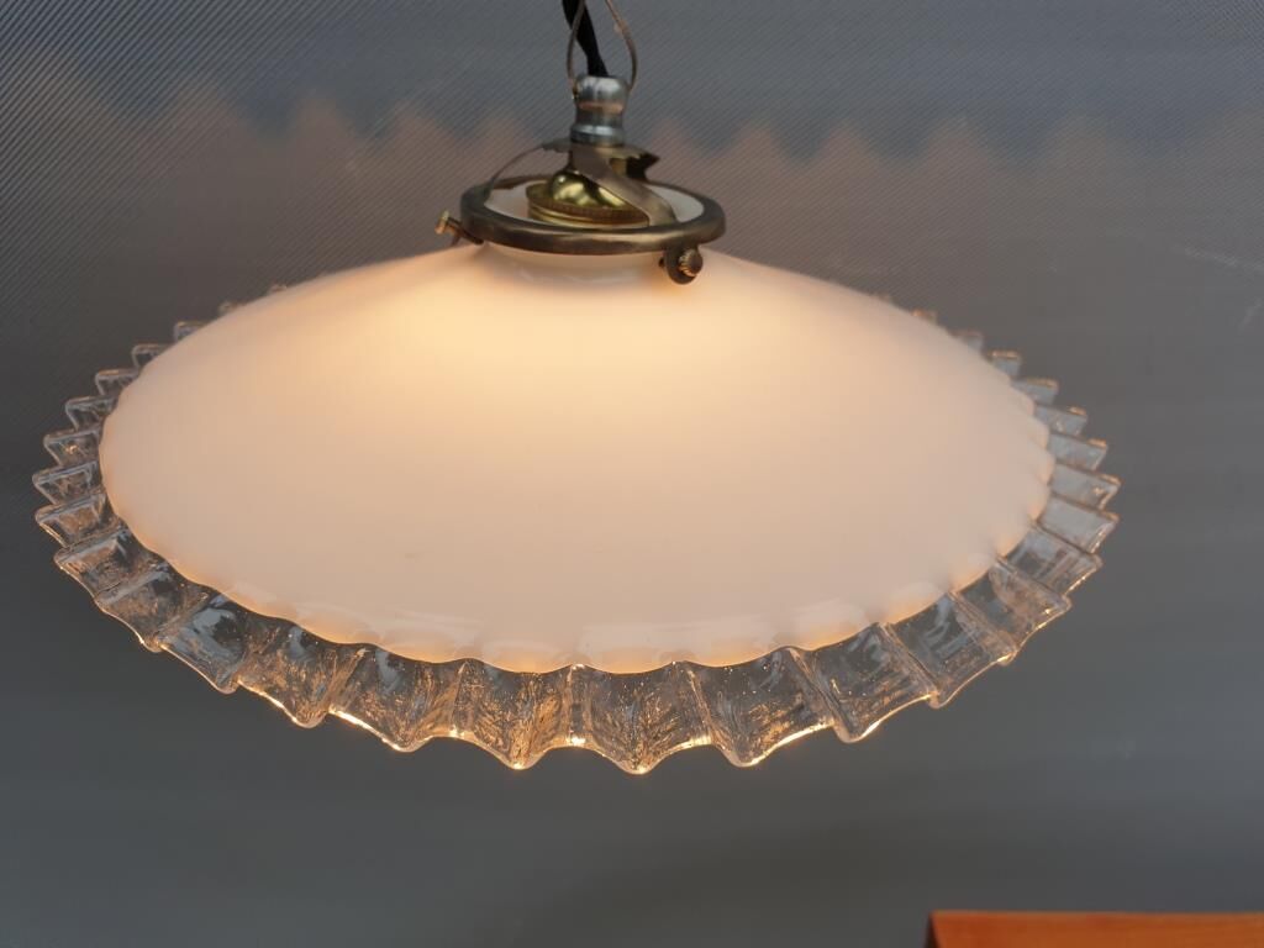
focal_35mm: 26
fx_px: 949
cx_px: 632
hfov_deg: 67.3
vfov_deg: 53.1
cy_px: 474
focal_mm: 4.3
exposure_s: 1/114
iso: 50
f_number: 2.4
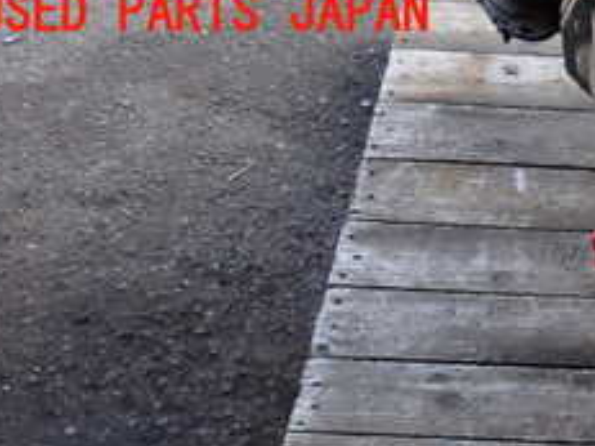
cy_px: 562
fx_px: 1426
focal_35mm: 83
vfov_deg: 16.8
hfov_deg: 21.7
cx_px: 734
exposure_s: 1/100
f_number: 2.4
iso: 100
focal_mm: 5.79
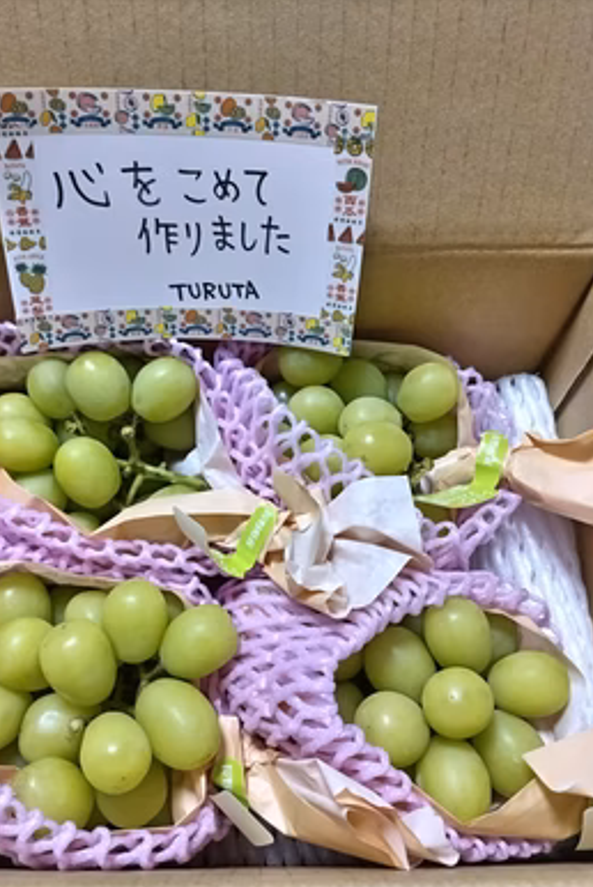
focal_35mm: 28
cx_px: 269
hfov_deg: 46.4
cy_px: 457
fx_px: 691
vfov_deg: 65.4
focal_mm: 4.8
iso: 555
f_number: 1.79
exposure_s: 1/60
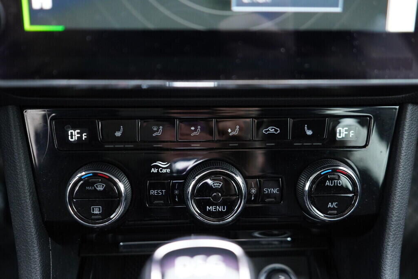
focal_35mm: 36
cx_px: 209
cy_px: 140
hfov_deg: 53.1
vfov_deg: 36.9
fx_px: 418
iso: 800
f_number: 2.8
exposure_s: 1/40
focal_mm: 24
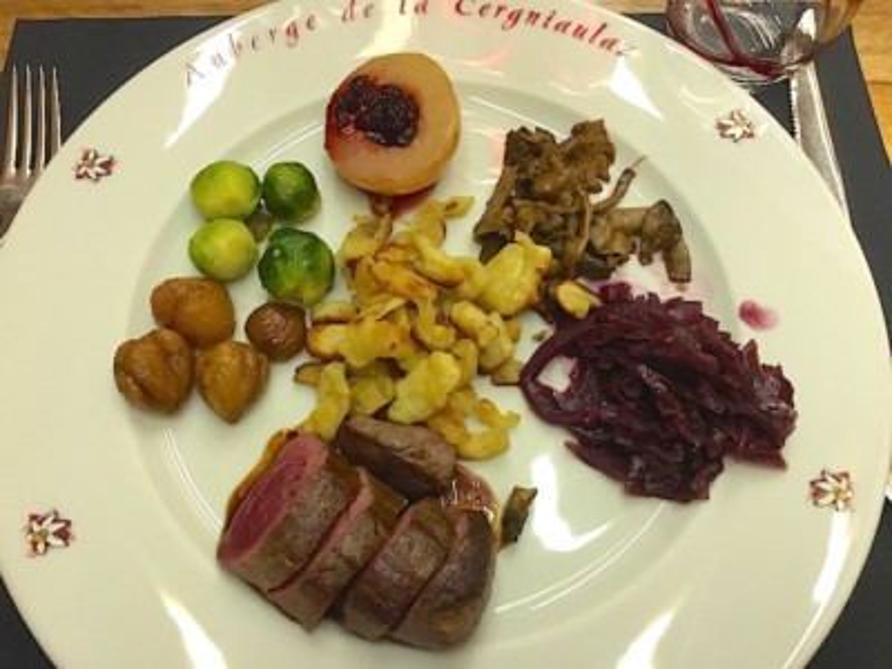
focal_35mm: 29
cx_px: 446
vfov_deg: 48.2
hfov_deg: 61.7
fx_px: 747
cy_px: 334
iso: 640
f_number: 2.2
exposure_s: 1/17
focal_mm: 4.15
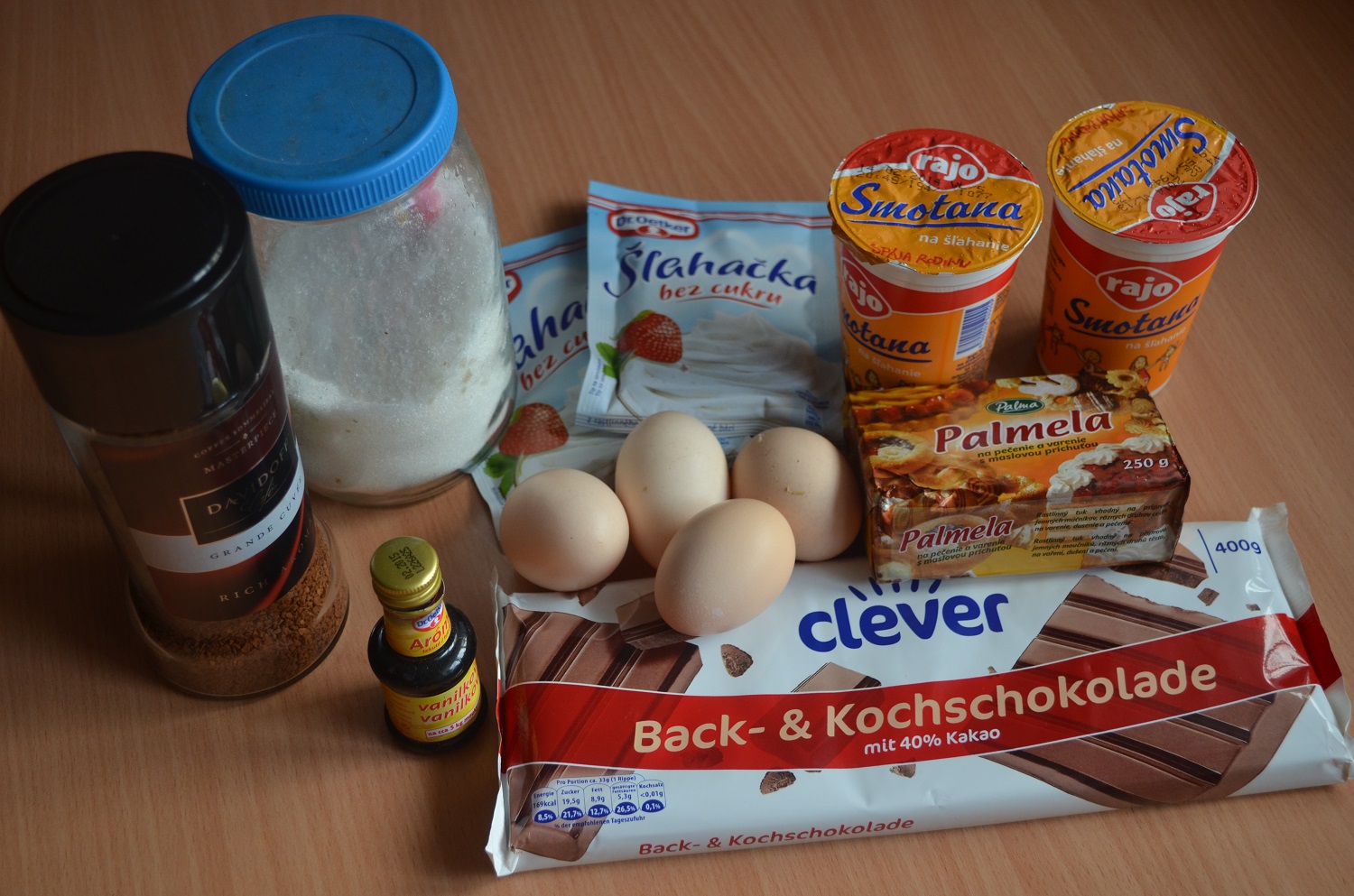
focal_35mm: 48
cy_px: 448
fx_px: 1801
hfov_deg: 41.2
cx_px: 677
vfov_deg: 27.9
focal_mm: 32
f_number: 4.8
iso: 320
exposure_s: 1/40
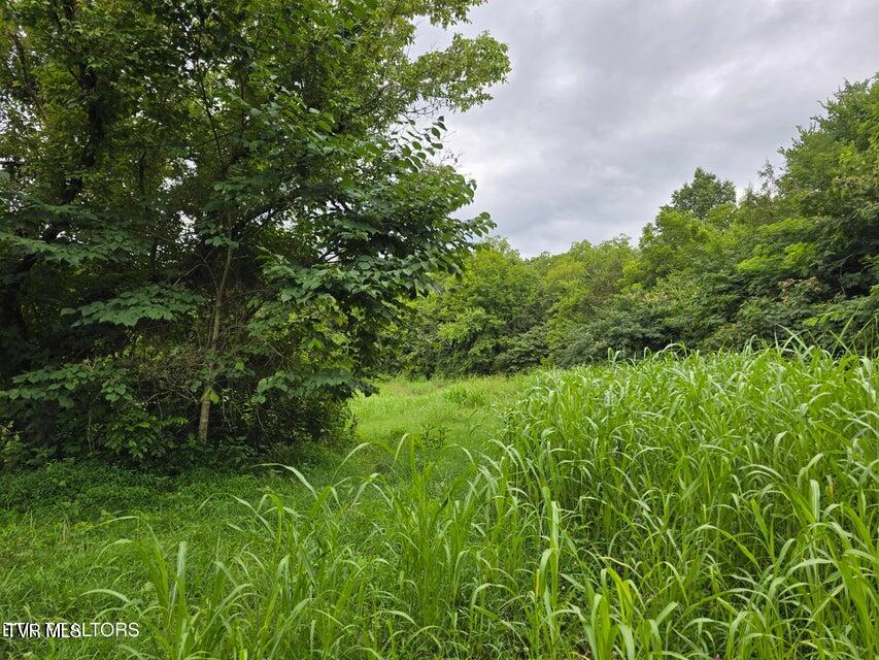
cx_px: 440
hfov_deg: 73.9
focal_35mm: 23
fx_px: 584
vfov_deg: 58.9
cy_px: 330
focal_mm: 6.3
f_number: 1.7
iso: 20
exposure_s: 1/180
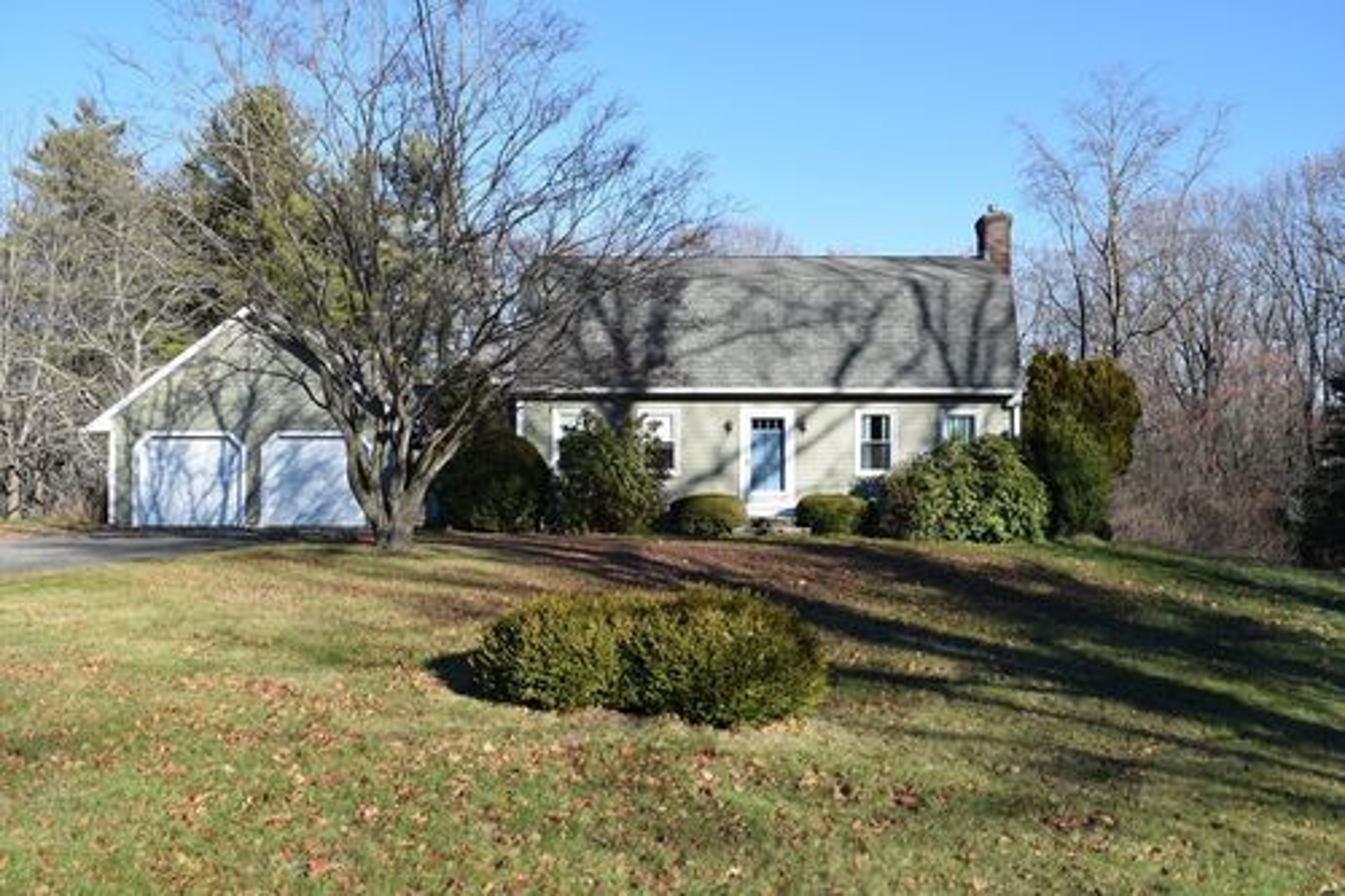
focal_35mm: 36
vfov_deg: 36.8
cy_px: 448
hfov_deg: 53.1
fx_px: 1344
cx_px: 672
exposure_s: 1/320
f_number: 8
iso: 200
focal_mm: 24
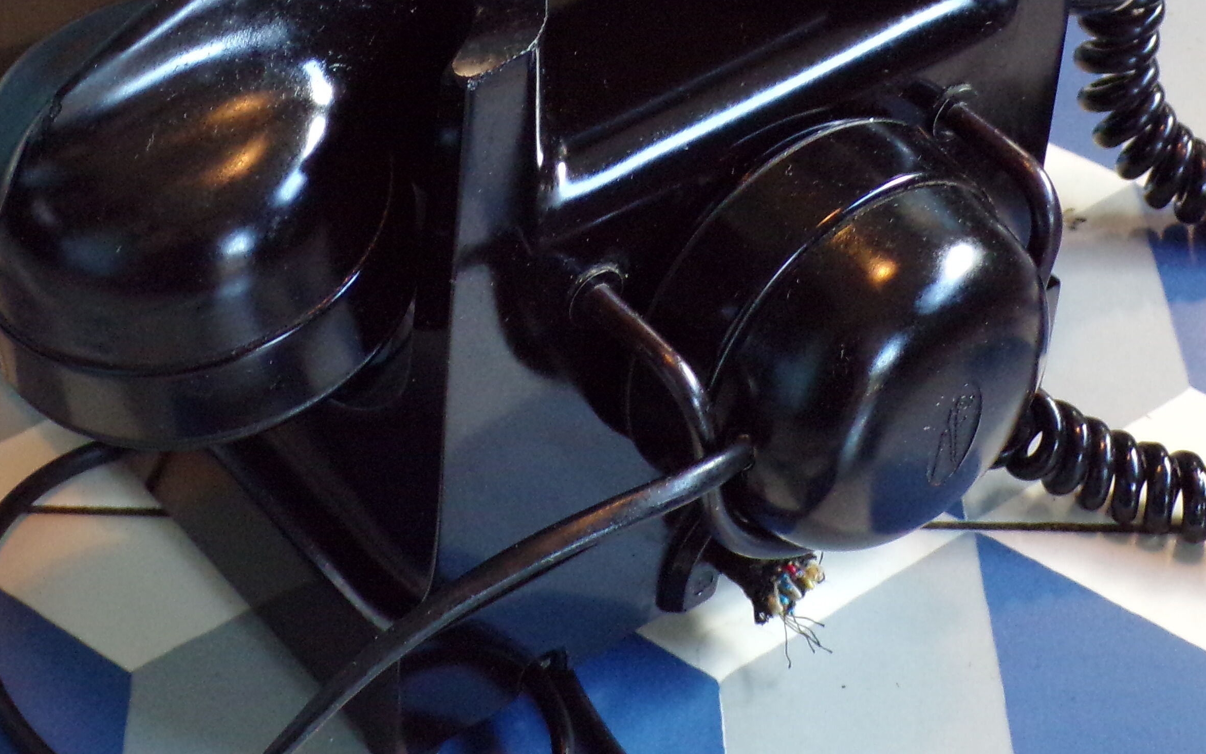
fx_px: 2531
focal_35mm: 77
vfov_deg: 16.8
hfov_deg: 26.8
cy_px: 129
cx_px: 607
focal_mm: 6.6
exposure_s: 1/17
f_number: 3.3
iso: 373
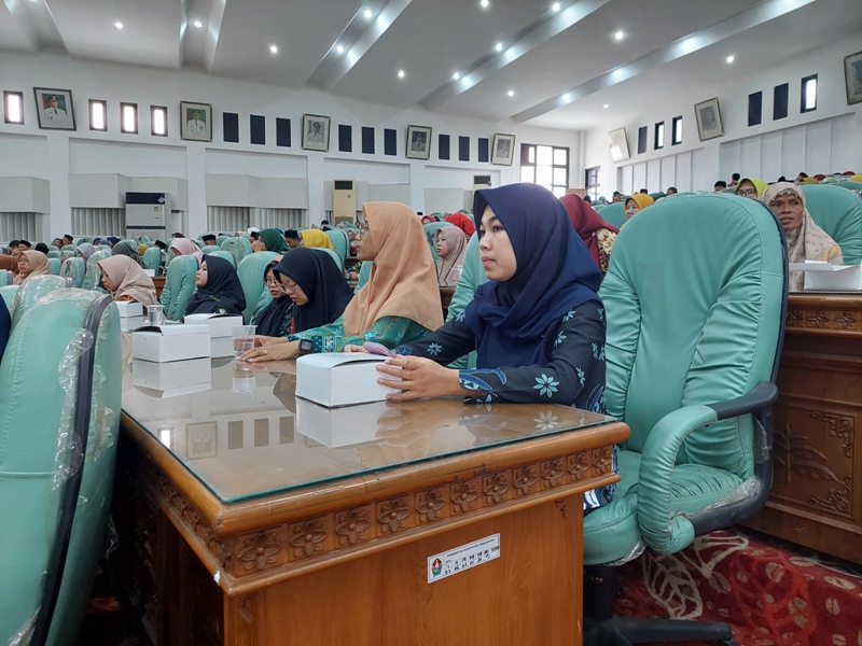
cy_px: 323
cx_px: 431
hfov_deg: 71.6
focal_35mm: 24
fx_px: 598
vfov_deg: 56.8
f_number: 1.8
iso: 500
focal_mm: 5.23
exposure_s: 1/50
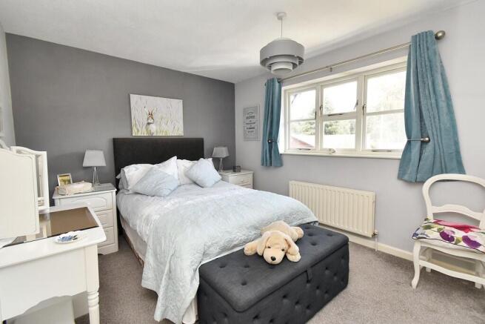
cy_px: 162
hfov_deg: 100.4
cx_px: 242
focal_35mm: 15
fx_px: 202
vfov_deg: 77.4
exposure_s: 1/100
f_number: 7.1
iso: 800
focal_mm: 10
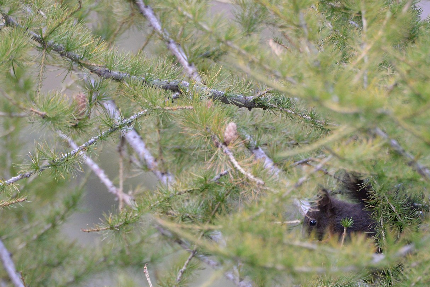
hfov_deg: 1.9
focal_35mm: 1087
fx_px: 12991
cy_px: 223
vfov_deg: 1.3
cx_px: 323
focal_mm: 550
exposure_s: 1/640
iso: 4000
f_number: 8
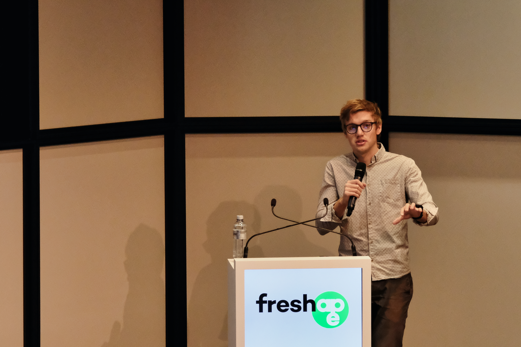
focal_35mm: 165
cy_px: 174
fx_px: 2388
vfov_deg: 8.3
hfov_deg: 12.5
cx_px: 260
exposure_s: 1/60
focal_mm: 110.3
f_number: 5.6
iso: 6400
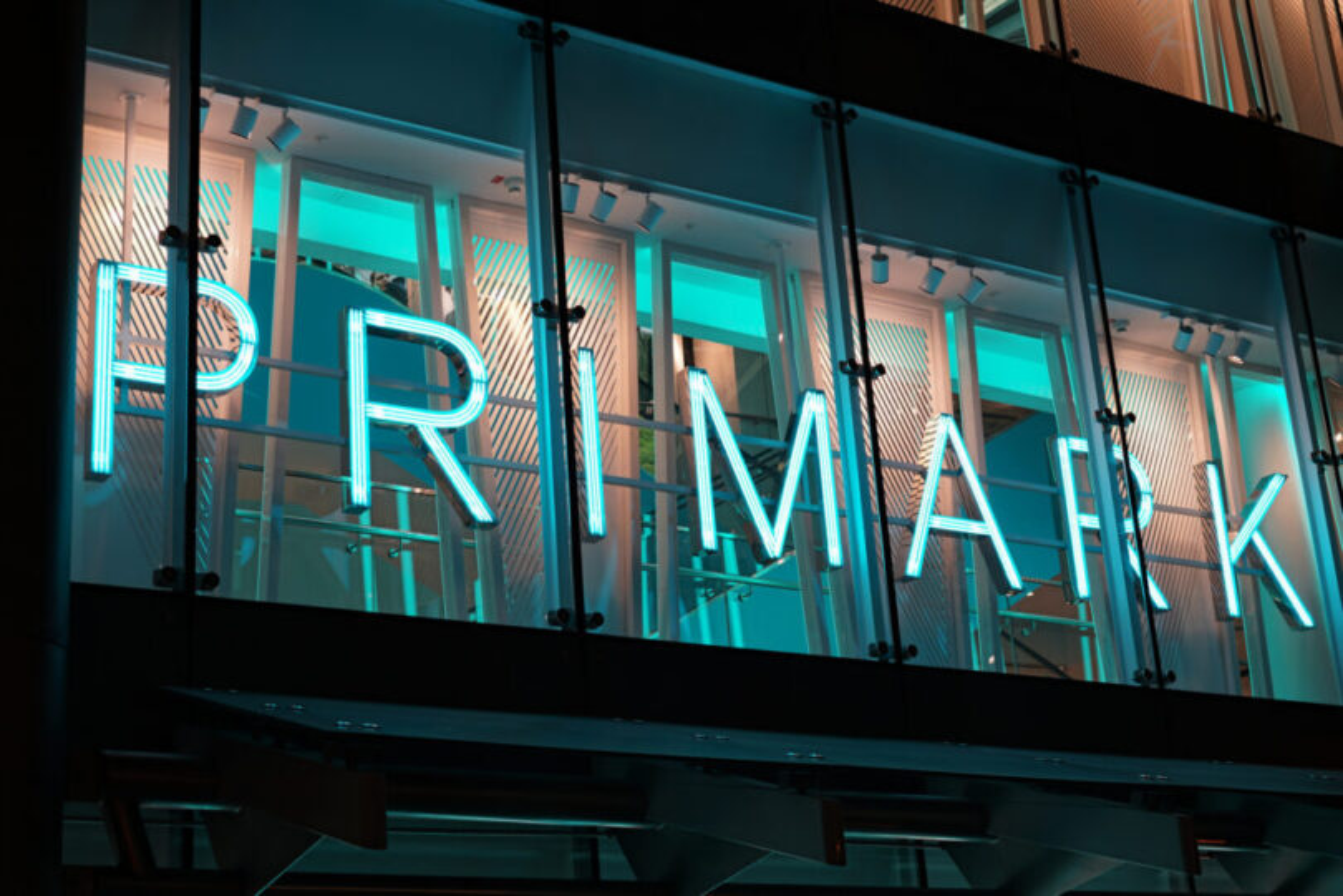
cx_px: 672
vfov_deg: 24.6
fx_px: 2052
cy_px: 448
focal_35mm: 55
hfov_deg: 36.2
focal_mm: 55
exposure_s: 1/60
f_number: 4
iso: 160
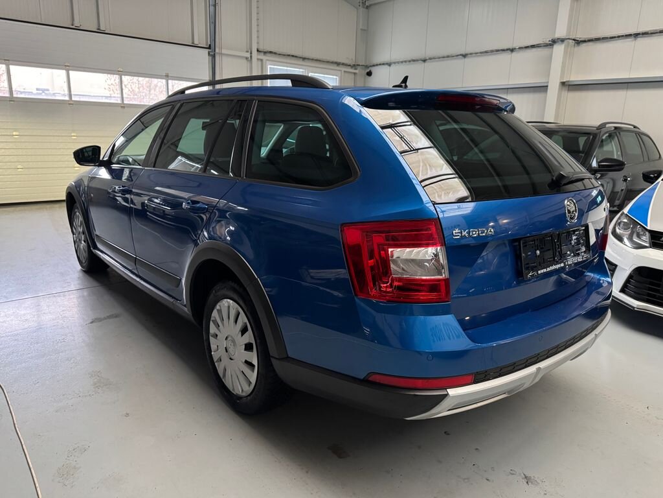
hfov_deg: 71.6
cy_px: 249
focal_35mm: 24
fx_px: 460
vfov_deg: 56.8
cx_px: 332
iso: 800
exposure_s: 1/33
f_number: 1.78
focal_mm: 6.76
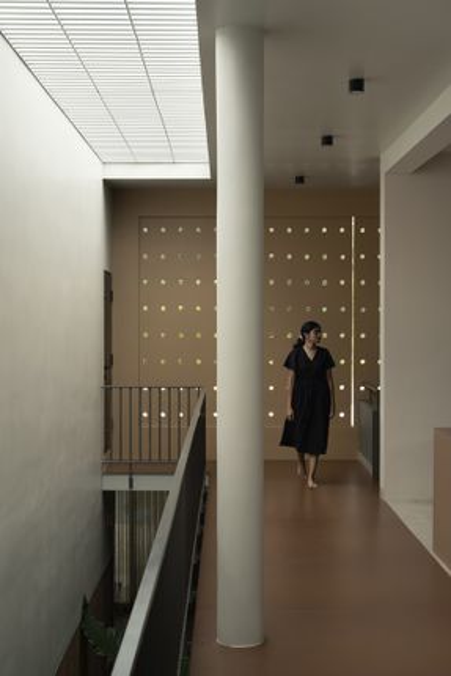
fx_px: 976
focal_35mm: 52
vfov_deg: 38.2
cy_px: 338
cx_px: 226
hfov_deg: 26.0
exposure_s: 1/30
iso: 100
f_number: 9
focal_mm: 52
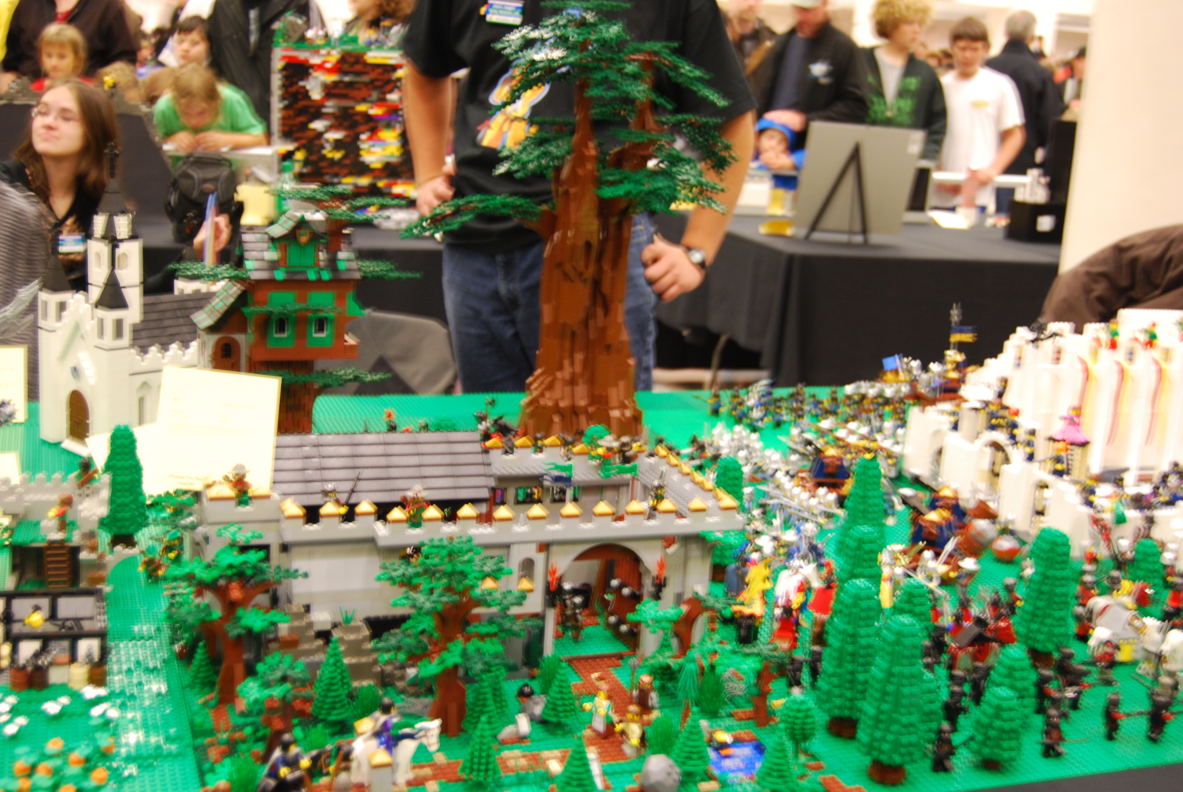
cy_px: 396
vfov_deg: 29.0
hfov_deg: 42.3
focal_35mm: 46
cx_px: 592
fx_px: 1530
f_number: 4.5
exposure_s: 1/6
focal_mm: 31
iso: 400
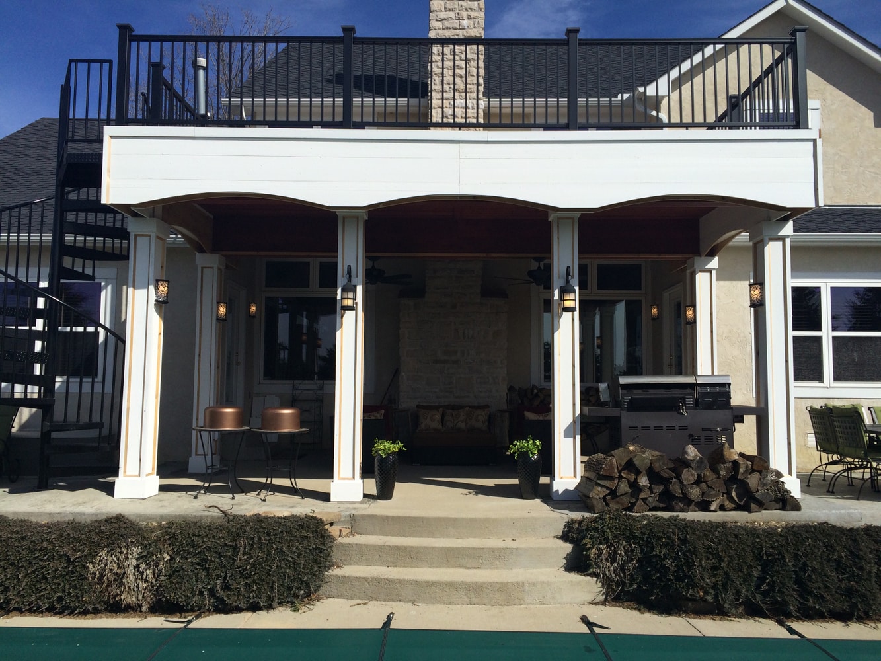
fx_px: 738
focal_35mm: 29
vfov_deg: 48.2
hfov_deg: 61.7
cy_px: 330
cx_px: 440
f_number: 2.2
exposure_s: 1/4115
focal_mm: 4.15
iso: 32
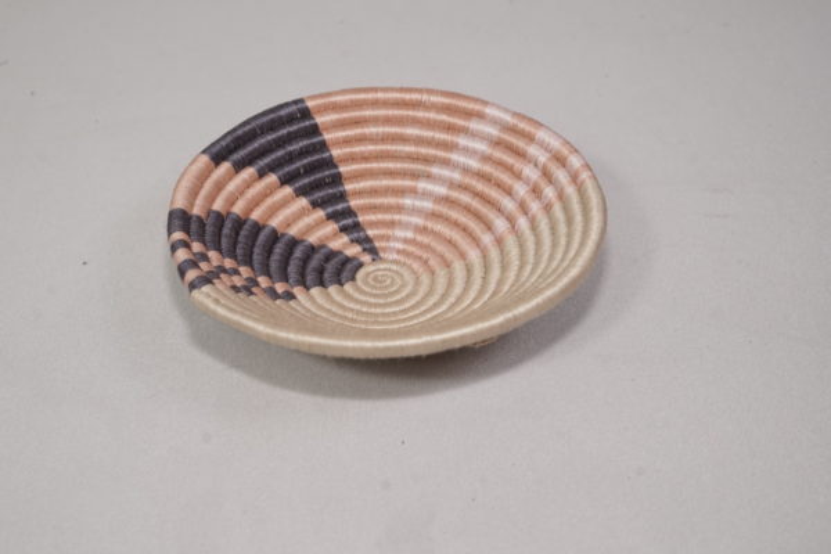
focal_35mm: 50
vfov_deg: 27.0
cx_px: 416
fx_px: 1154
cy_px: 277
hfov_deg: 39.6
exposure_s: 1/80
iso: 800
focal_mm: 50
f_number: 6.3
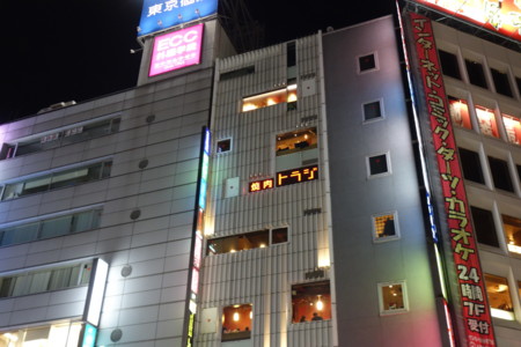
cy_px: 174
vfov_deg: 31.9
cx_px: 260
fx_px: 608
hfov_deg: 46.4
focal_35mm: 42
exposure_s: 1/25
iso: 800
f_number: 3.2
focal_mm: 15.64
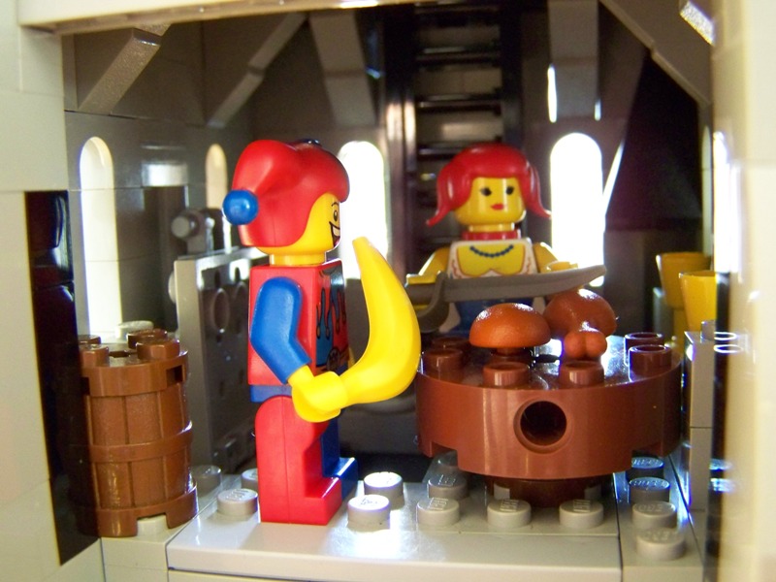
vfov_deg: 37.7
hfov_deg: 49.0
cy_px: 291
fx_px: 852
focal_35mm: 38
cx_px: 388
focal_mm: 6.3
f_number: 2.8
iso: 400
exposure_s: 1/25
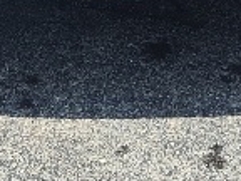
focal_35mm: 128
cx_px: 119
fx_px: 891
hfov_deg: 15.4
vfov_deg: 10.2
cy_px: -235
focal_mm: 5.56
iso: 100
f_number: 1.8
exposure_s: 1/1452
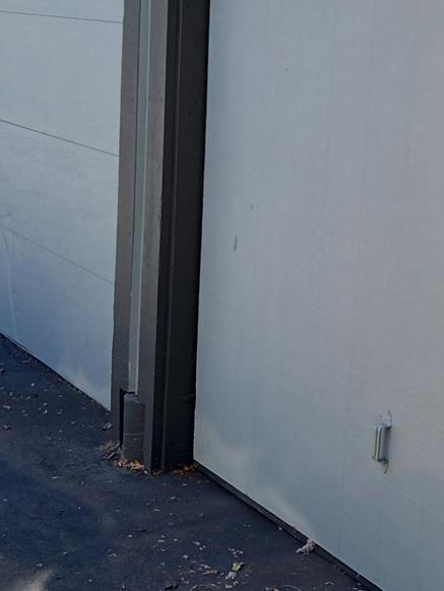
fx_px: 1145
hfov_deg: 20.8
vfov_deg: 28.9
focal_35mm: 67
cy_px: 243
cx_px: 497
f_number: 1.8
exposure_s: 1/128
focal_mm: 3.98
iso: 20
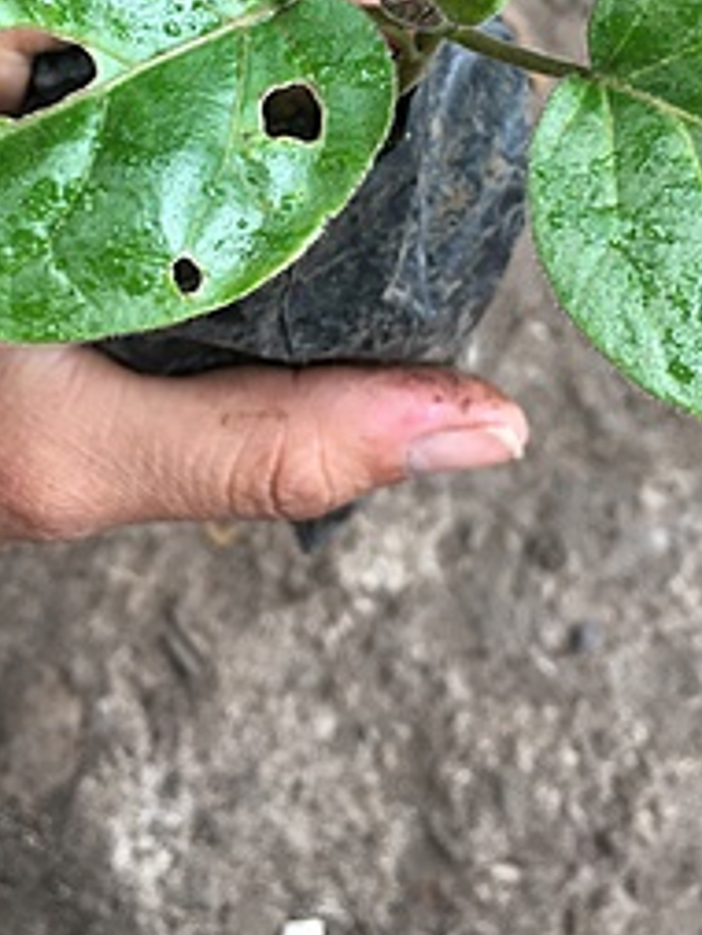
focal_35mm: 55
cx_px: 333
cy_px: 81
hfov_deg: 26.6
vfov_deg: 33.0
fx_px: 1486
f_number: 2.2
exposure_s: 1/120
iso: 32
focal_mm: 4.15
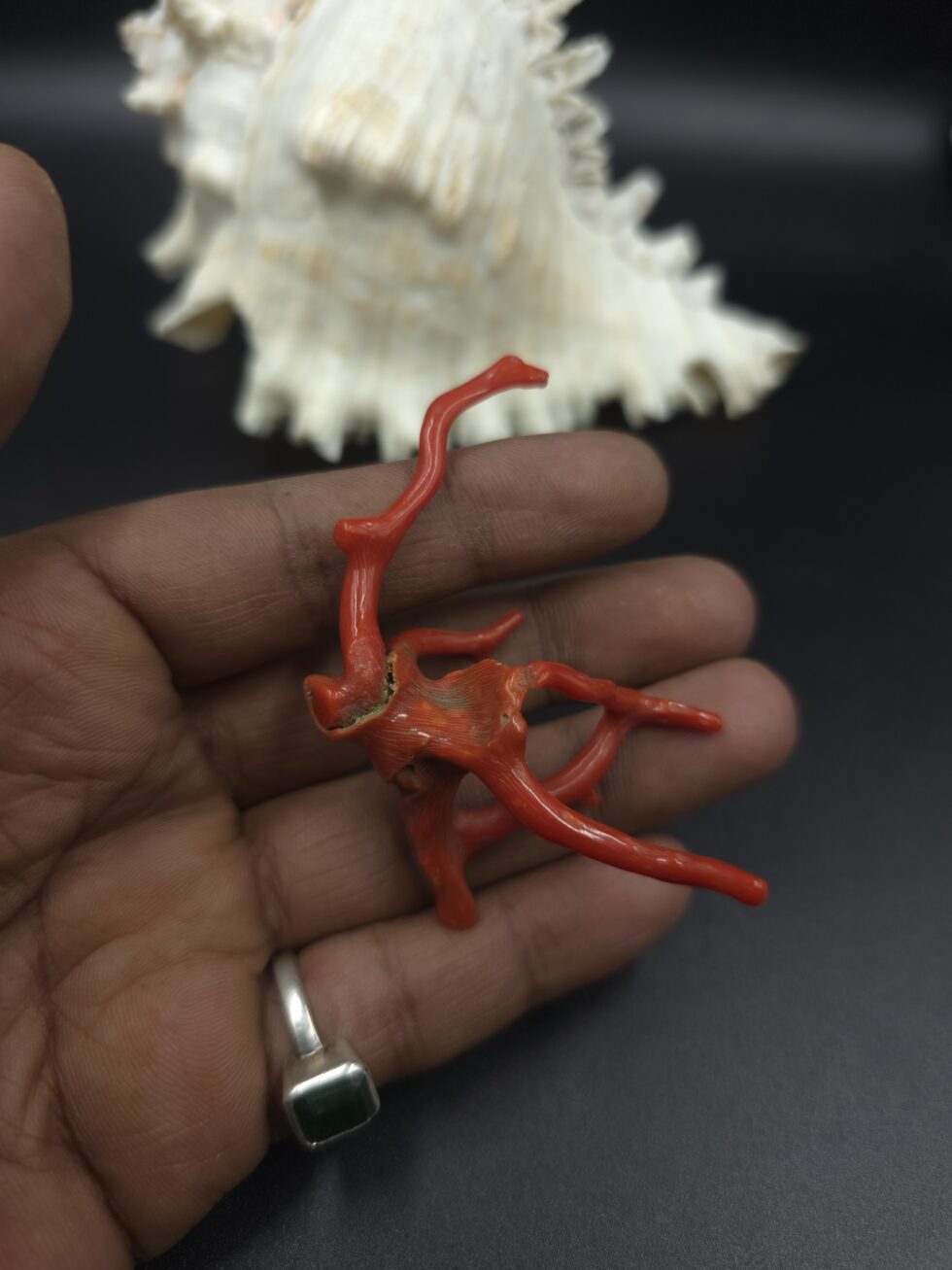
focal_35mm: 23
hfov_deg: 58.9
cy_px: 635
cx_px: 476
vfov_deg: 73.9
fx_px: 844
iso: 12
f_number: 1.7
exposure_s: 1/50
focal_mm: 6.3
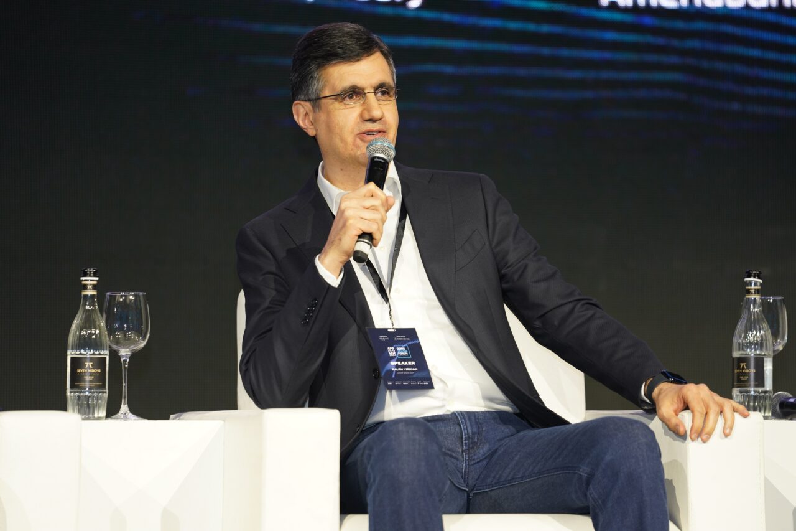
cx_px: 398
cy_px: 266
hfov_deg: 10.3
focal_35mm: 200
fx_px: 4421
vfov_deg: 6.9
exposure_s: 1/80
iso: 800
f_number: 2.8
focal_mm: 200
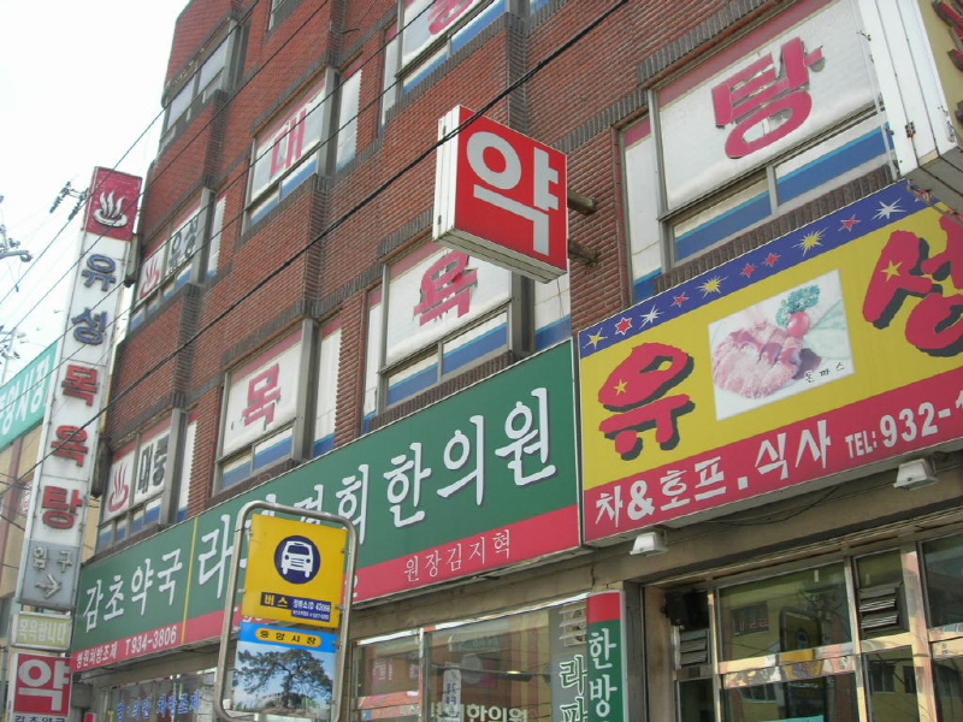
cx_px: 482
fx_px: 1057
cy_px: 361
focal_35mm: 38
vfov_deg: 37.7
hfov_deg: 49.0
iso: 64
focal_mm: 7.8
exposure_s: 1/160
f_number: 4.8
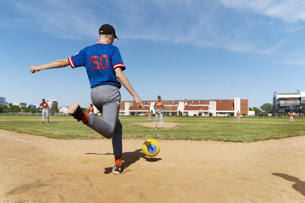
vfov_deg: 46.4
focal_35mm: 28
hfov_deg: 65.5
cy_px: 102
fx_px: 237
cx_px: 152
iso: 125
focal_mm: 28
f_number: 4.5
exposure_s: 1/2500
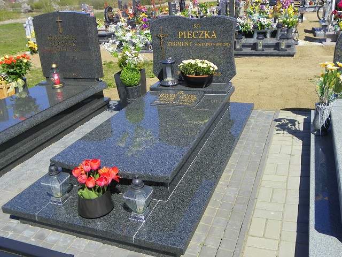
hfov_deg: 52.6
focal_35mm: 35
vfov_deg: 40.7
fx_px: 346
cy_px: 128
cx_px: 171
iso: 64
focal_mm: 6.2
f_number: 4.5
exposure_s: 1/400
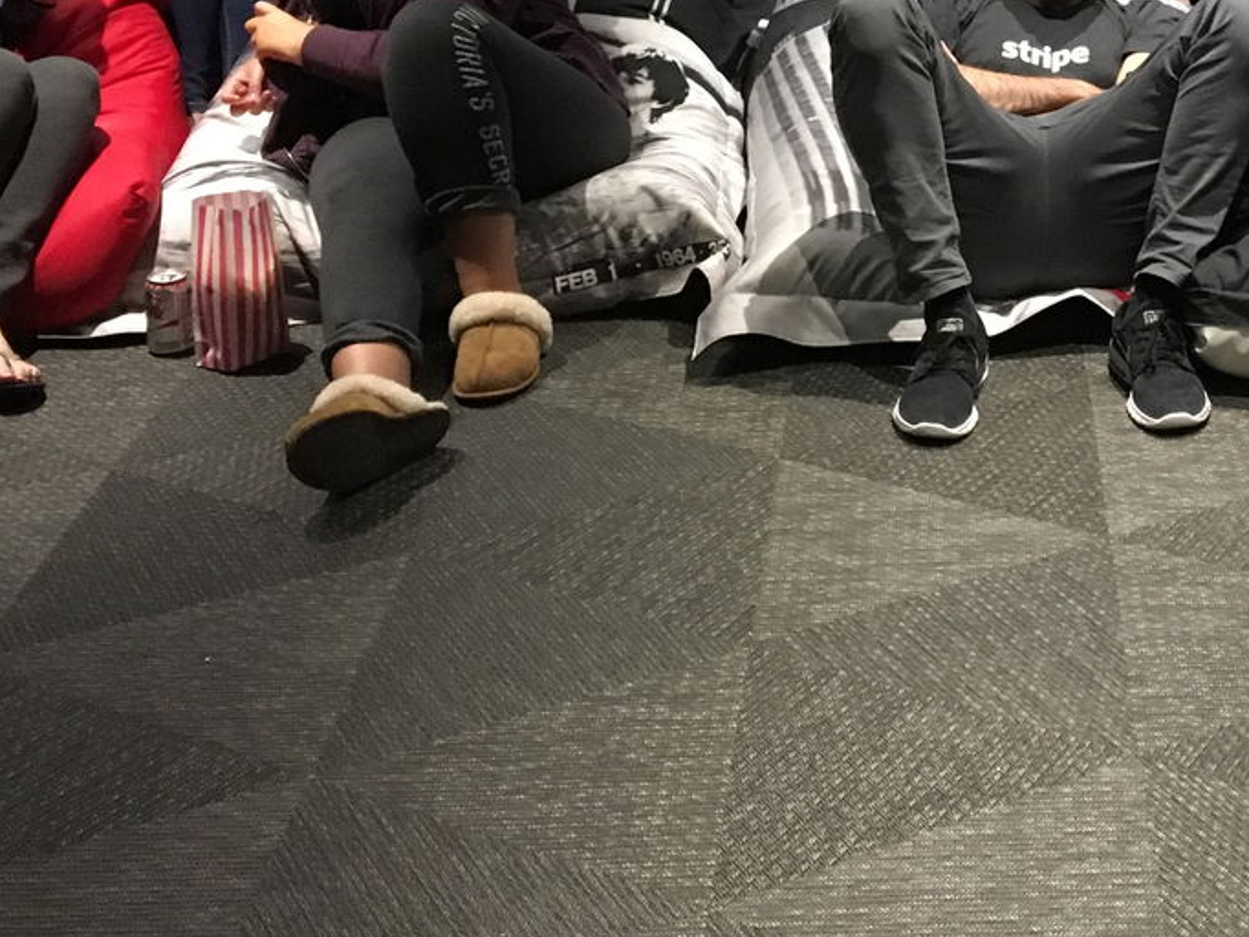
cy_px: 24
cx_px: 1139
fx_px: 2454
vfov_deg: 21.0
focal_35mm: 68
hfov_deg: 27.5
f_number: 2.2
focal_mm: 4.15
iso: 250
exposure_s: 1/17
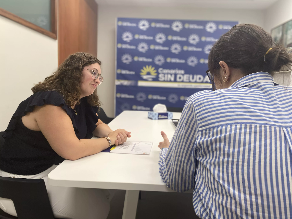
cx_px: 146
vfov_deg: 53.1
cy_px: 110
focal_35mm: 26
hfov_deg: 67.3
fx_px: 219
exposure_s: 1/100
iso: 80
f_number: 1.8
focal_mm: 4.25
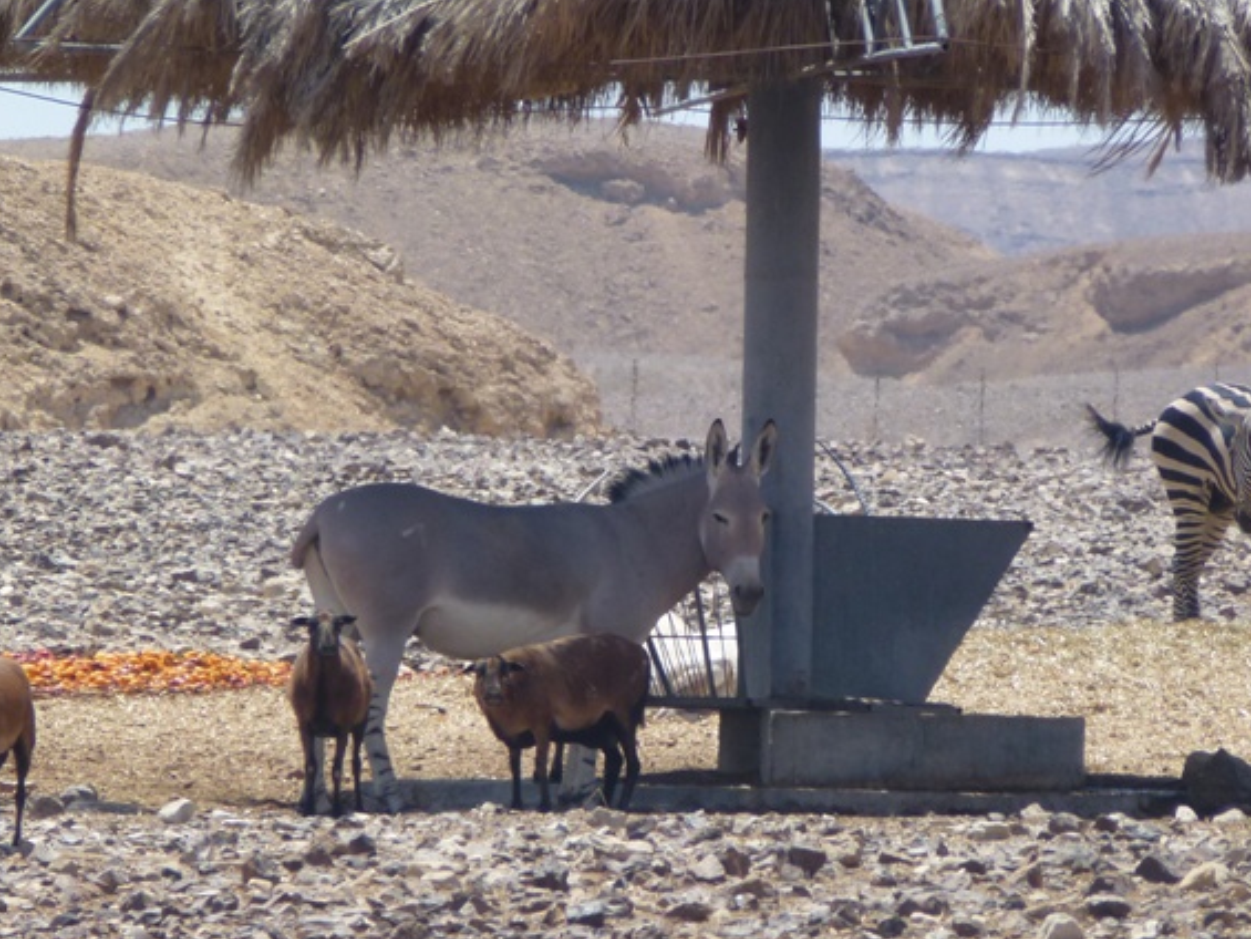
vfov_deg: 2.6
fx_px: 20387
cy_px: 445
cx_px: 686
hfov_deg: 3.5
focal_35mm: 564
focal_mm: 68.8
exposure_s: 1/400
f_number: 5.9
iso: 100
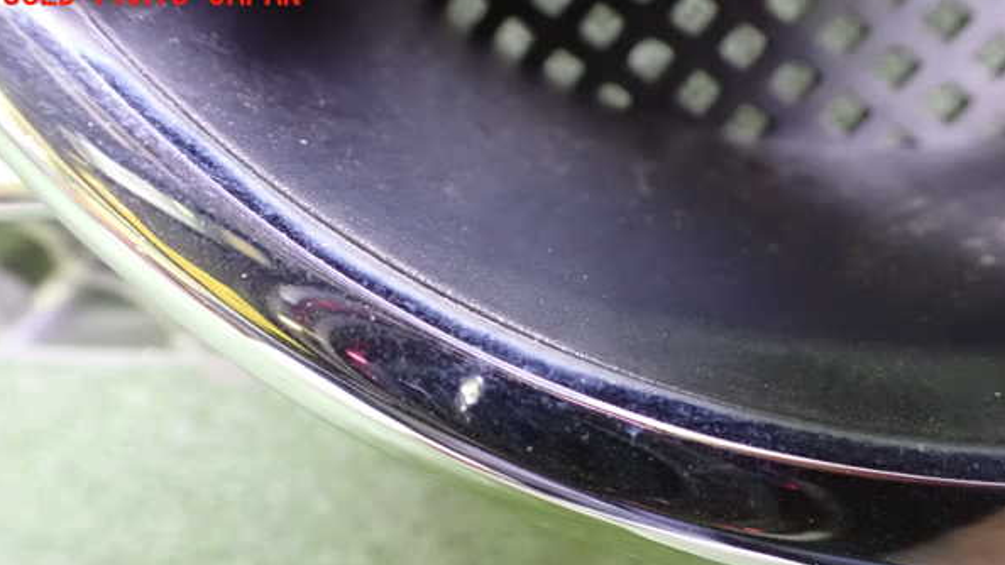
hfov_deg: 59.5
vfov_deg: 35.4
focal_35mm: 33
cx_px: 501
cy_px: 354
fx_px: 879
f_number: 2.3
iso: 1600
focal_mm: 5.4
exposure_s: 1/15
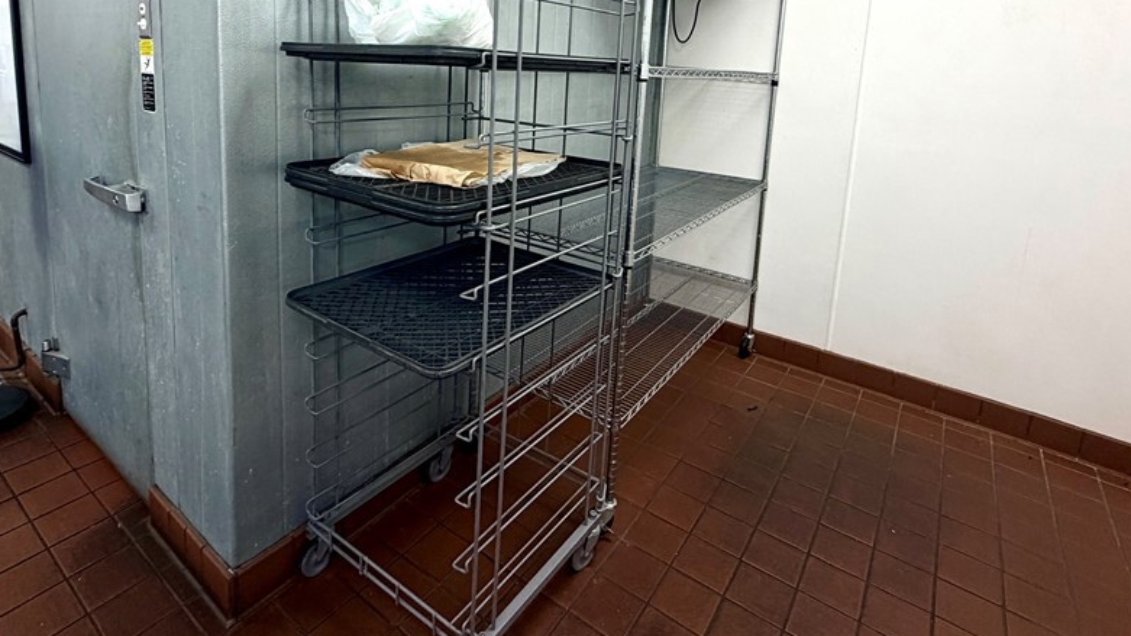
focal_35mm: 20
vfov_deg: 52.8
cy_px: 143
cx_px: 526
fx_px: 600
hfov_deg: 86.5
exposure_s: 1/120
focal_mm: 2.22
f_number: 2.2
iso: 125
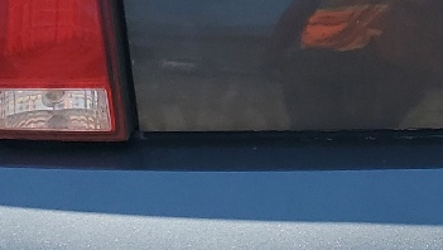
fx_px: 1516
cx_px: 487
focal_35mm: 129
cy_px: 35
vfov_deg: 9.4
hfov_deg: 16.1
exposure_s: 1/2500
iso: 50
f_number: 1.5
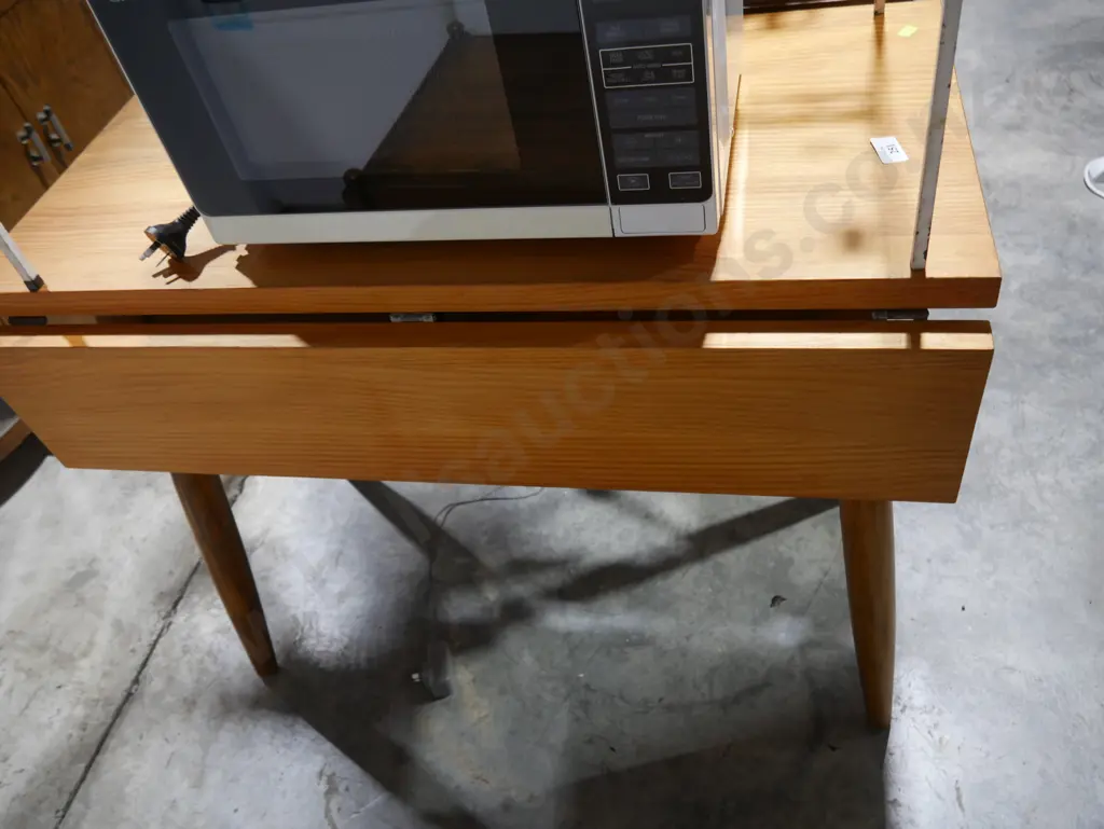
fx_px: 893
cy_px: 414
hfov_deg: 63.4
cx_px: 552
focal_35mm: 28
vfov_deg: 49.8
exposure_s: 1/60
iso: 400
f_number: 3.5
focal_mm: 14
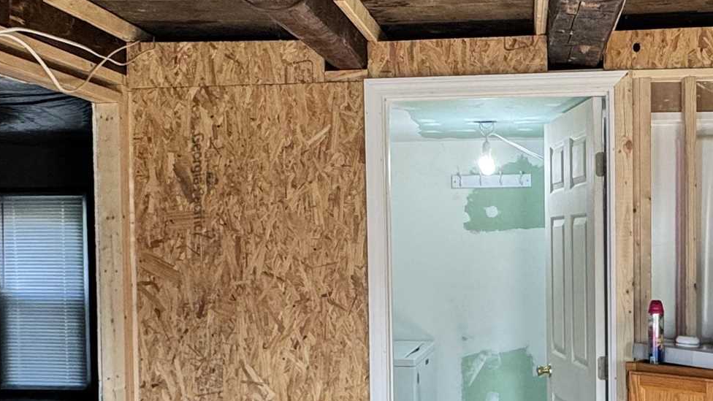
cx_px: 457
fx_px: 907
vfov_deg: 24.8
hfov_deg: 42.5
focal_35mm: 48
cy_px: 276
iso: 200
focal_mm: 2.22
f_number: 2.2
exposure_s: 1/120
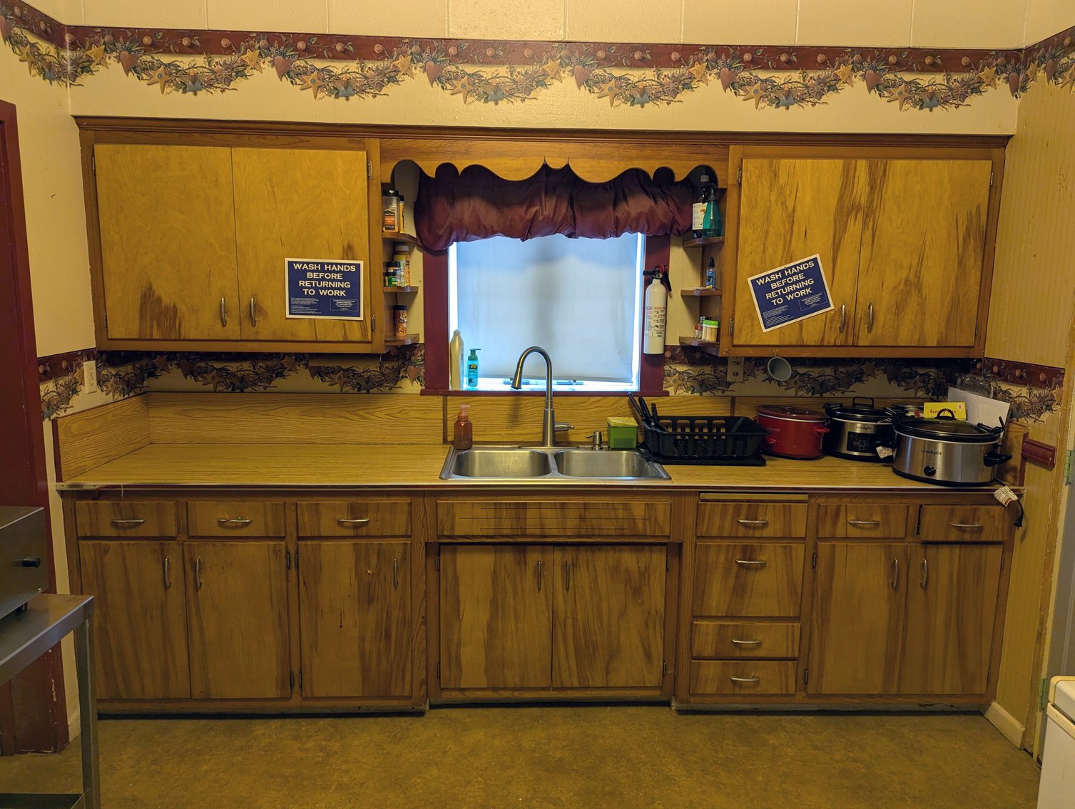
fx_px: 746
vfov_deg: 56.9
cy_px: 404
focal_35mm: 24
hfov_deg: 71.5
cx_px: 538
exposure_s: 1/24
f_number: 1.85
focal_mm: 6.81
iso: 98
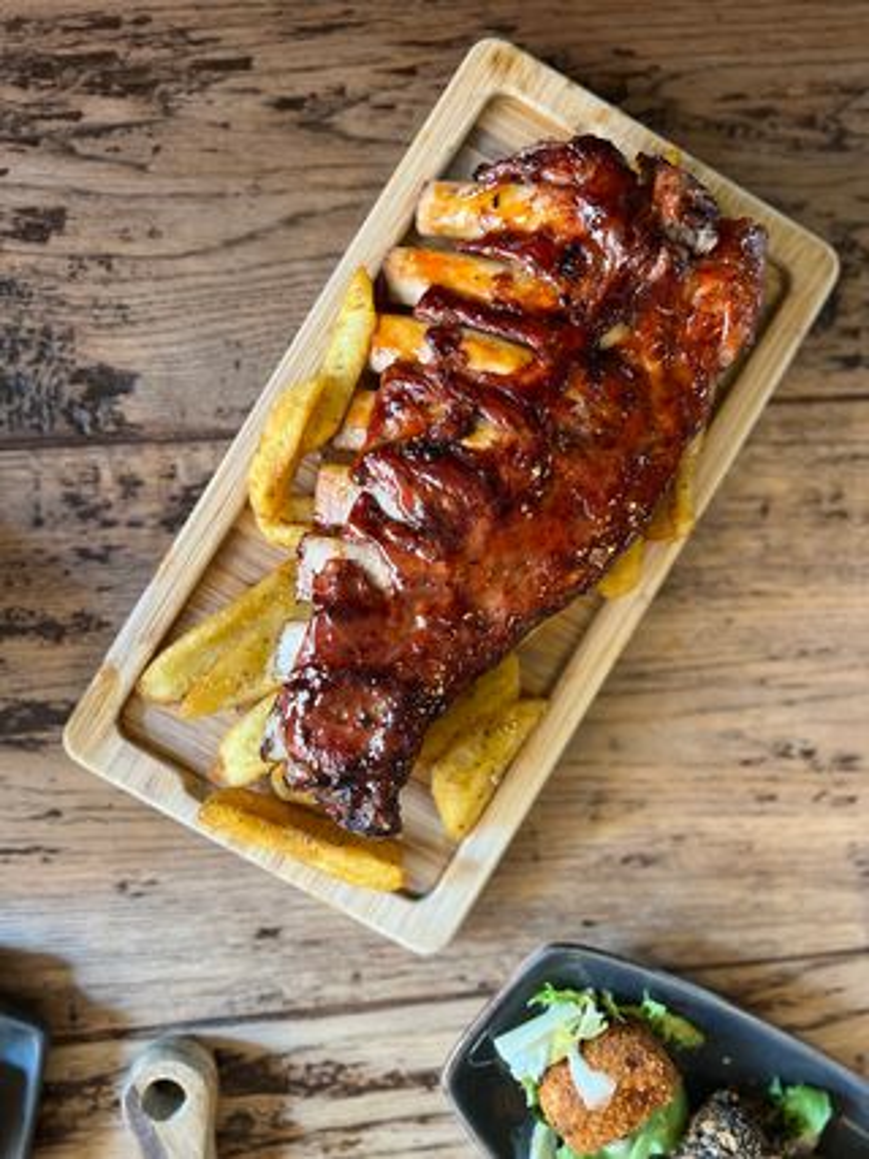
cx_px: 434
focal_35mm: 26
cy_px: 580
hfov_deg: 53.0
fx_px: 871
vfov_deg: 67.3
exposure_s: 1/50
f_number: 1.5
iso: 250
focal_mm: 5.7
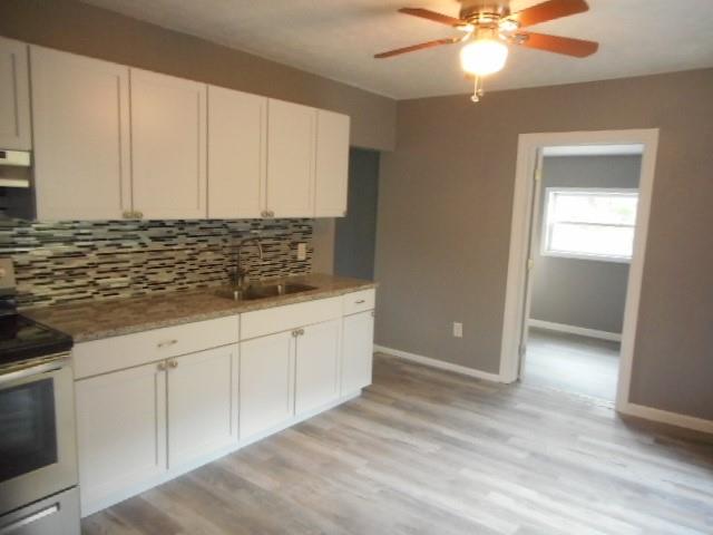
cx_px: 356
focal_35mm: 25
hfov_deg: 69.4
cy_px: 268
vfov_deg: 54.9
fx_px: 515
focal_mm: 4.5
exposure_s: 1/25
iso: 560
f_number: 3.7
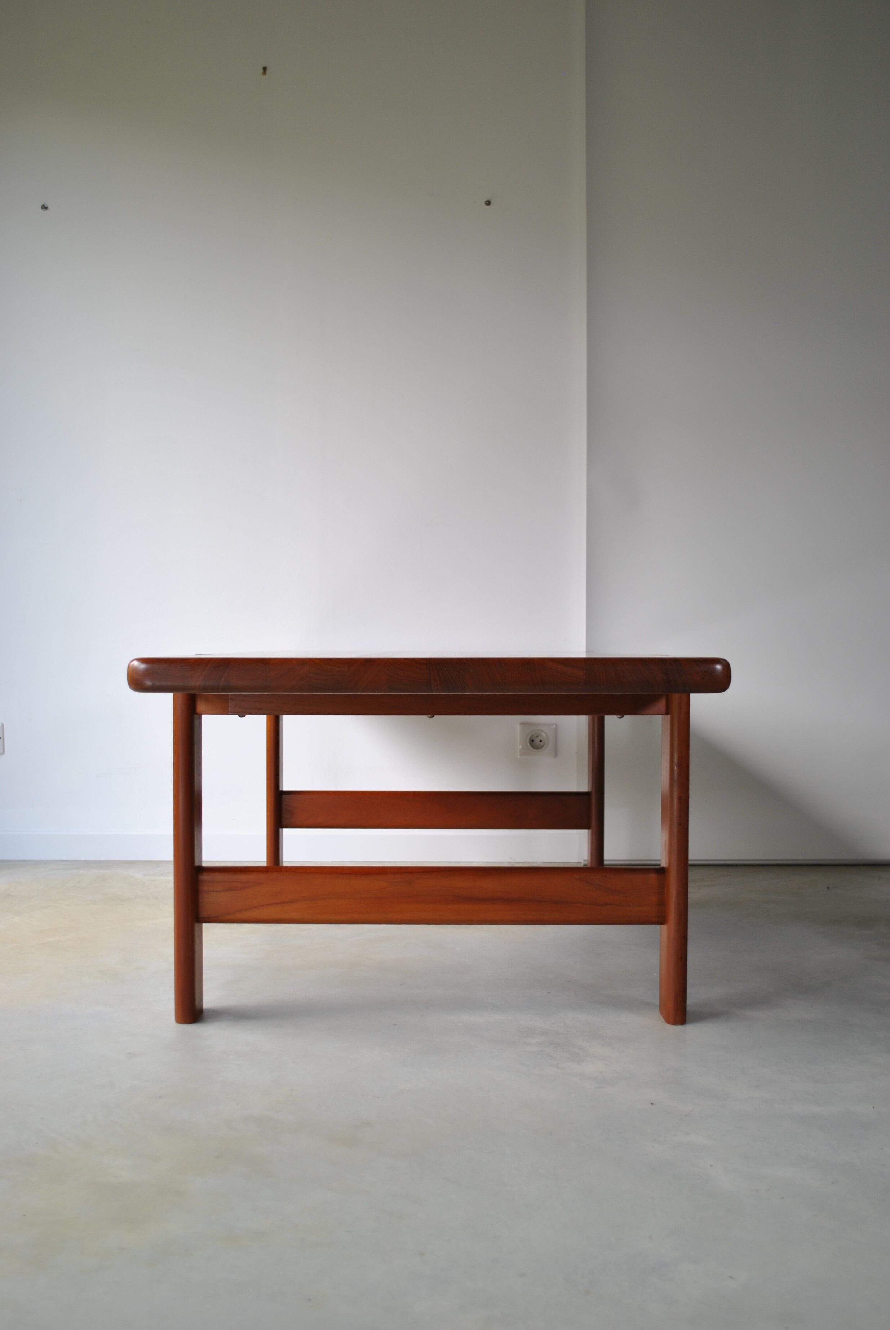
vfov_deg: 57.2
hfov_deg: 40.1
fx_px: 1220
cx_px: 445
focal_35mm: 33
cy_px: 665
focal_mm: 22
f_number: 3.8
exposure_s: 1/100
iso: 100
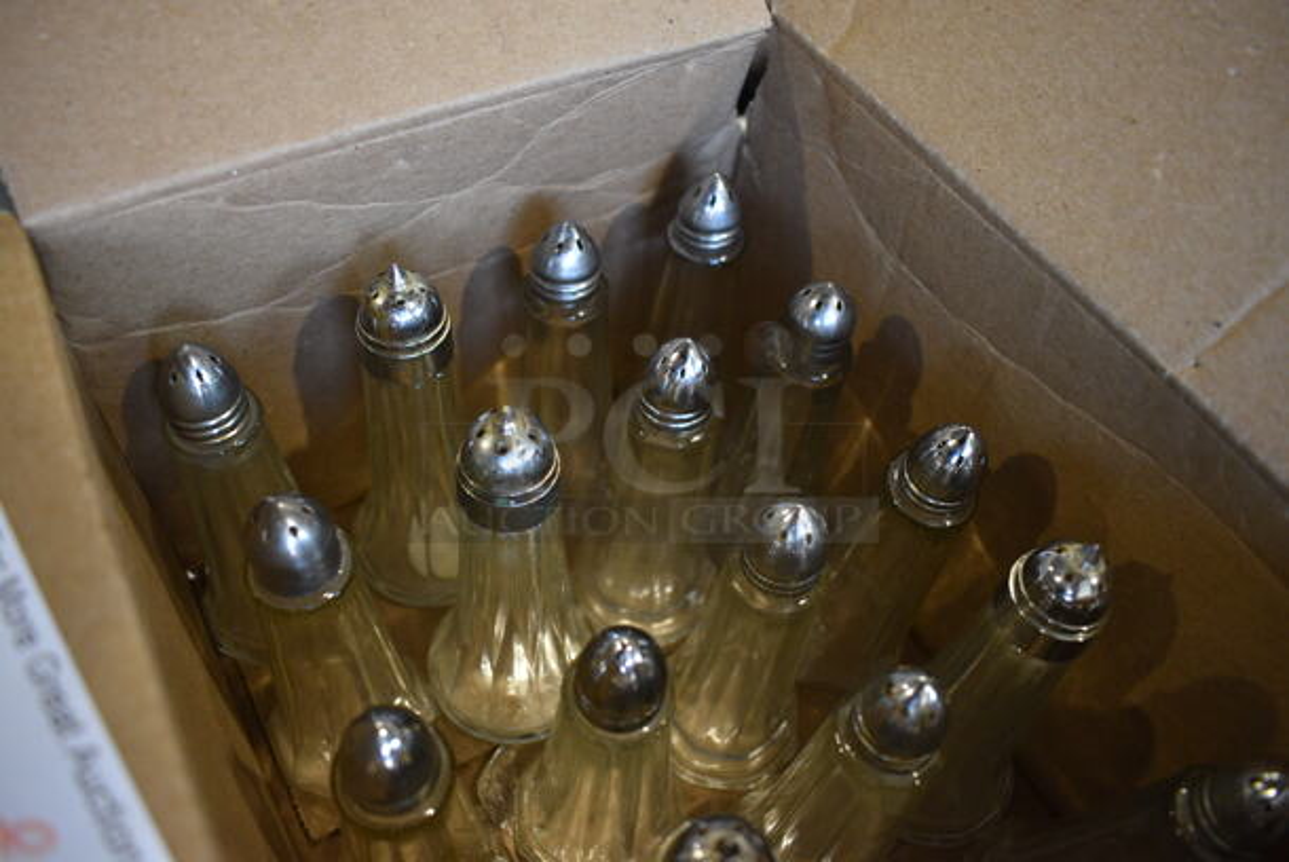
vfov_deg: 48.0
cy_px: 431
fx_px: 968
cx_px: 644
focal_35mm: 27
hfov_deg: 67.3
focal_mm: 18
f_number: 3.5
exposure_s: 1/125
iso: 900
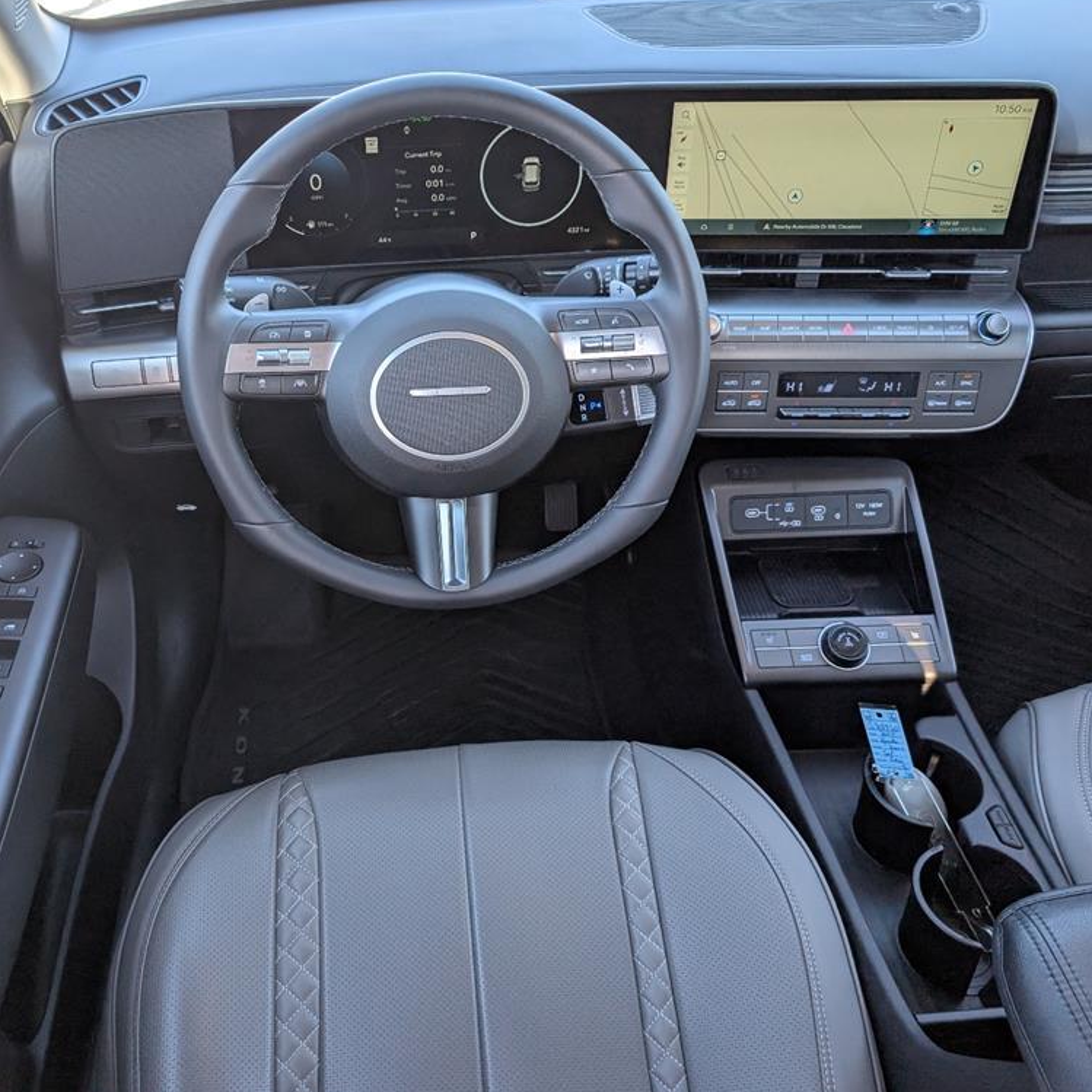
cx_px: 418
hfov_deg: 55.1
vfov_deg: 55.6
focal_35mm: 29
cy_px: 545
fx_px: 1035
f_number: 1.68
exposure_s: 1/303
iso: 145
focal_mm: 6.9
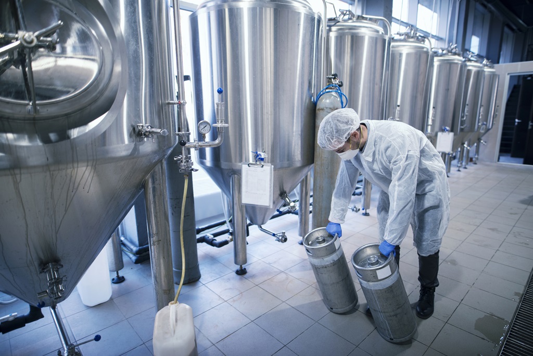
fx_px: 296
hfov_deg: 84.0
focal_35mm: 20
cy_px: 178
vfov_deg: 61.9
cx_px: 266
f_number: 1.6
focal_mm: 20
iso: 500
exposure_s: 1/320
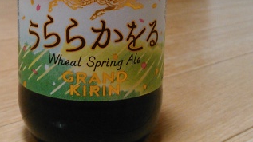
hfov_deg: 31.7
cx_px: 85
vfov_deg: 18.0
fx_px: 443
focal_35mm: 66
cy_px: 15
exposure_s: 1/15
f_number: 2.4
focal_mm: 4
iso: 500
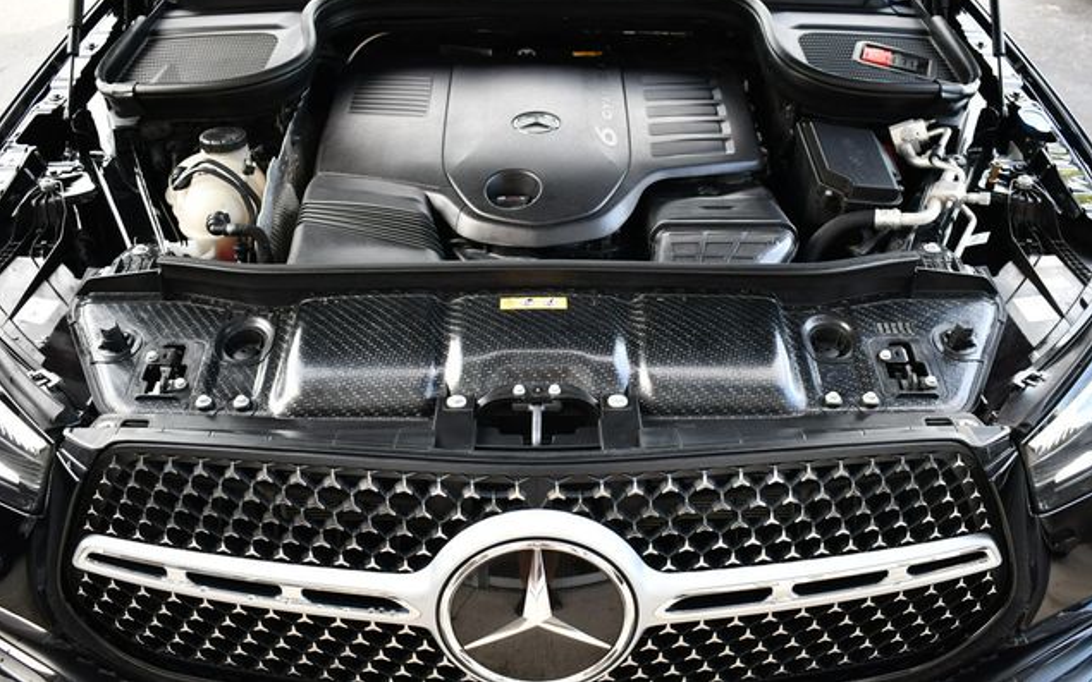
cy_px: 316
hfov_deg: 52.7
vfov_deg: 34.4
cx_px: 547
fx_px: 1101
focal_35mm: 37
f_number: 3.5
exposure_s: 1/250
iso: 450
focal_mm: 18
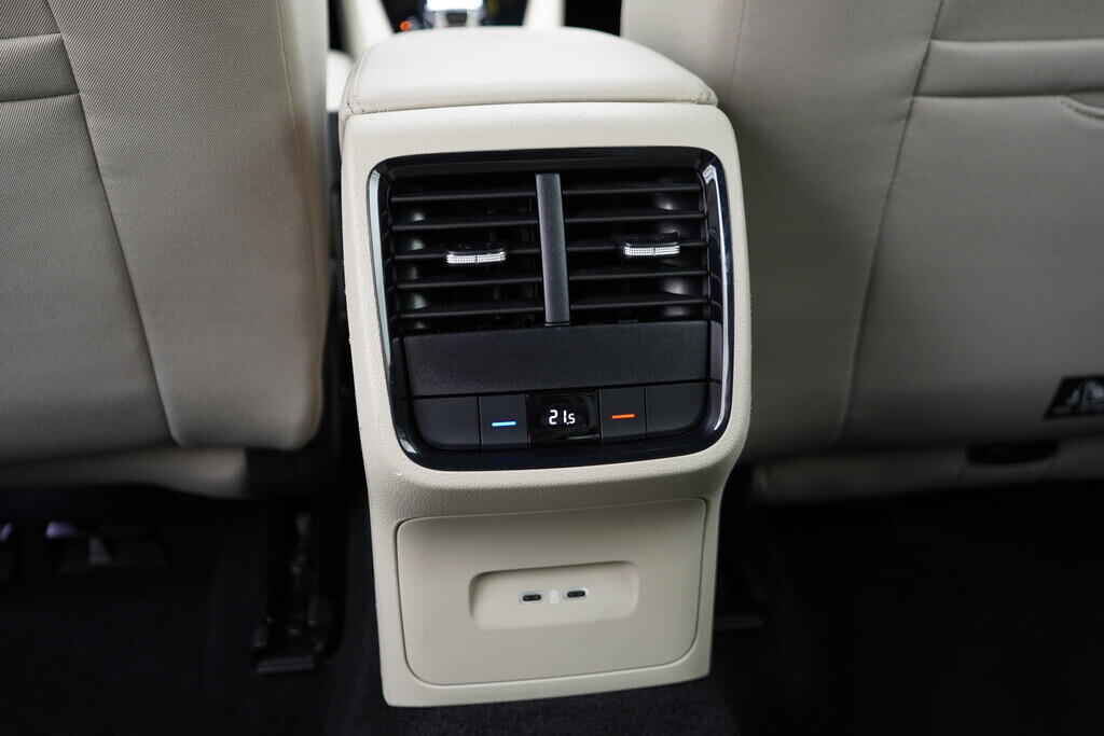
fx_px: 1104
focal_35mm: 36
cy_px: 368
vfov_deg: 36.9
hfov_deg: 53.1
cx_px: 552
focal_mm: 24
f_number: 2.8
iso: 400
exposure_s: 1/40
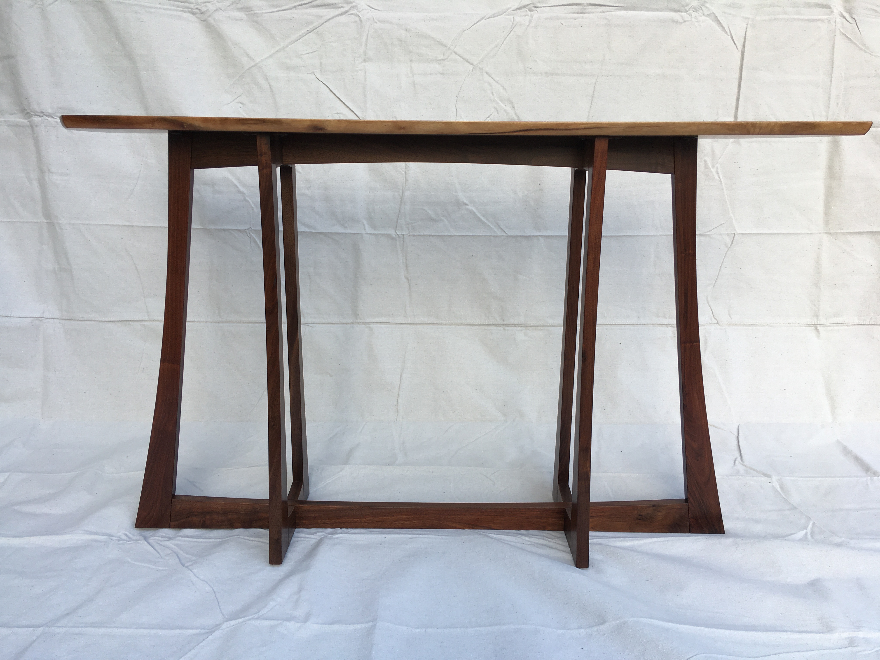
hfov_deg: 61.7
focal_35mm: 29
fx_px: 737
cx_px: 440
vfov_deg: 48.2
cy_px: 330
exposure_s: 1/125
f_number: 2.2
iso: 25
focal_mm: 4.15
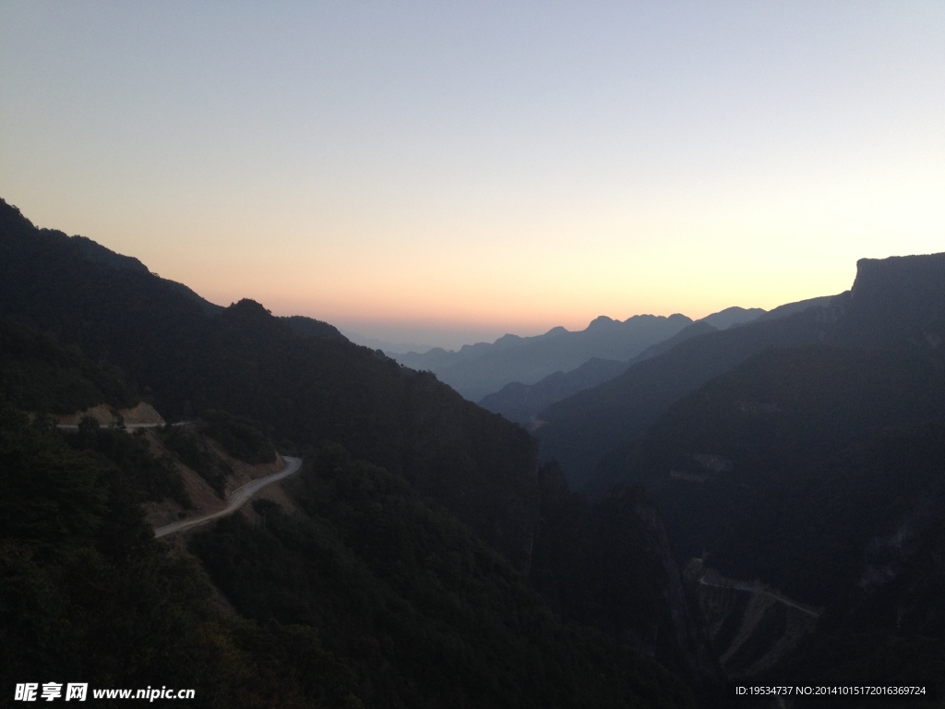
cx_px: 472
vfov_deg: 40.7
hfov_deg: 52.6
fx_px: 955
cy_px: 354
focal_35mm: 35
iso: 50
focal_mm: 4.28
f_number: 2.4
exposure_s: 1/60
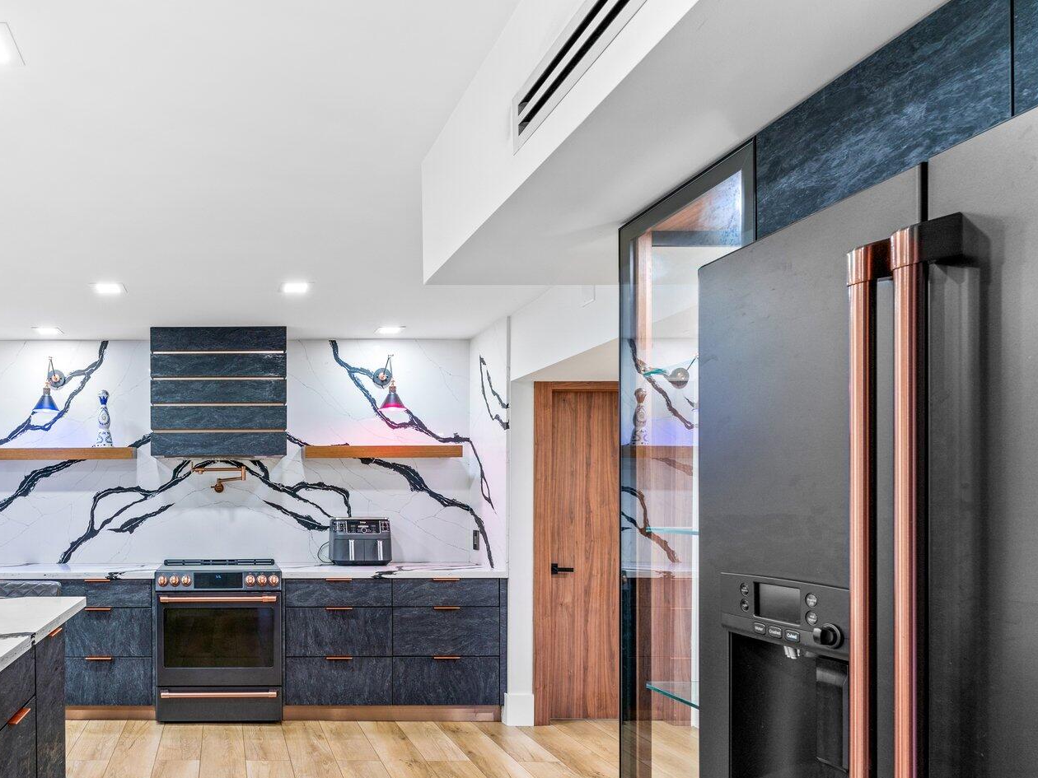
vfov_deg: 53.9
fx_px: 750
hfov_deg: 63.7
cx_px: 215
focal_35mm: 25
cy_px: 510
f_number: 8
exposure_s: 1/2
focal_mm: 16
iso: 200
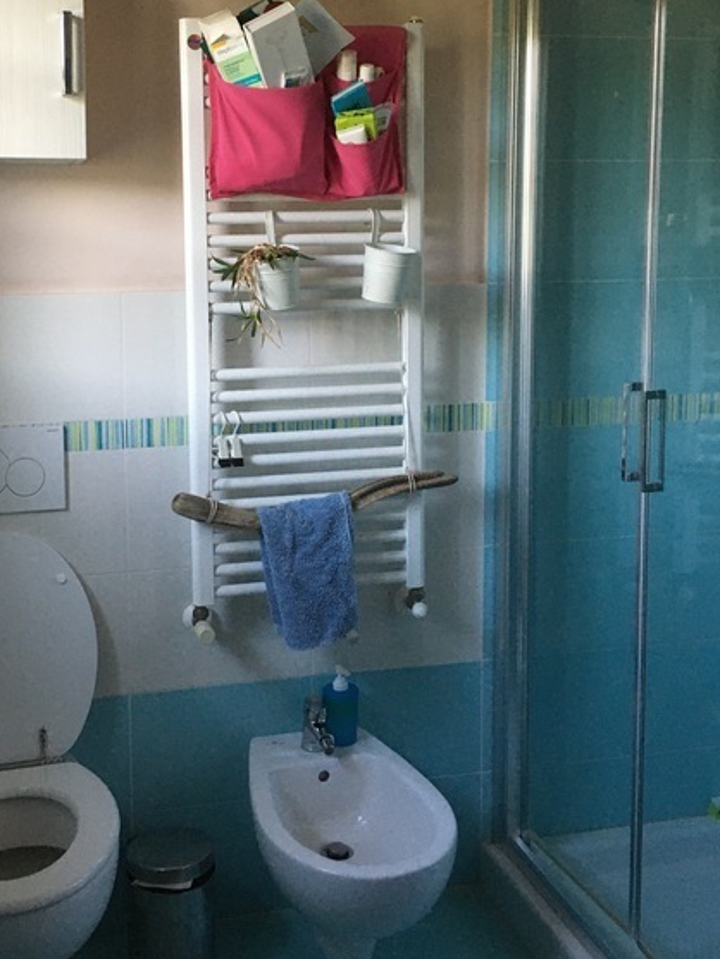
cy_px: 360
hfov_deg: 35.6
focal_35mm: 40
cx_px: 236
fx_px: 1109
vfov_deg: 46.4
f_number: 2.2
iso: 250
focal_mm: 4.15
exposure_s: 1/33
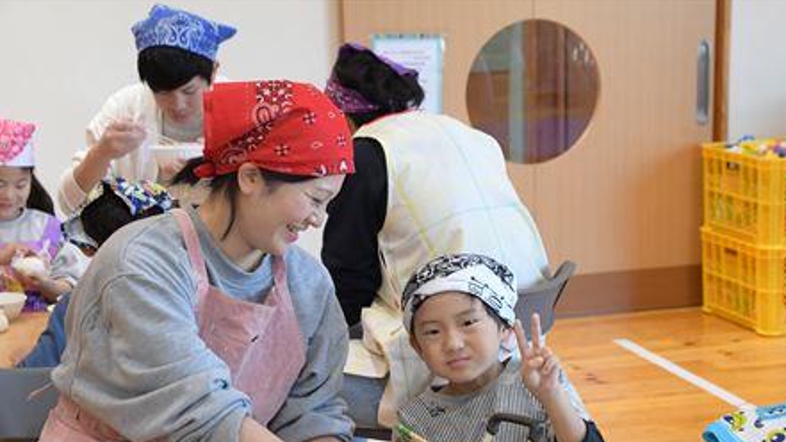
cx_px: 431
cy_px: 288
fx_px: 1855
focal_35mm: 89
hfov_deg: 23.9
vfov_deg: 13.6
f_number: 7.1
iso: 3200
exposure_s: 1/200
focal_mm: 50
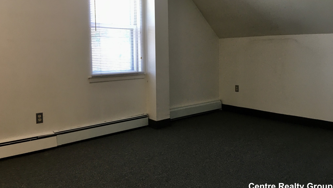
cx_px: 165
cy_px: 75
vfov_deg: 36.5
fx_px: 283
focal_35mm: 32
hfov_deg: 61.0
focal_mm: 4.15
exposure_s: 1/30
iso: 40
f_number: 2.2
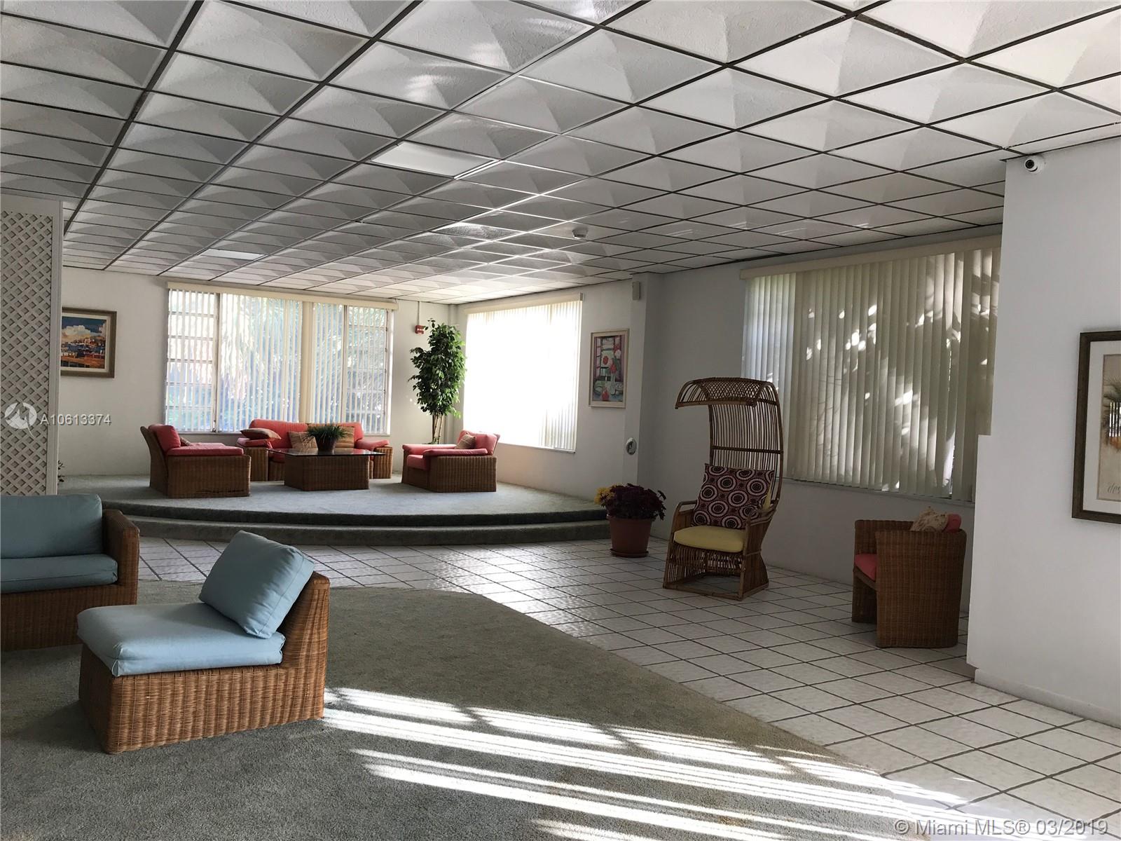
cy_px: 420
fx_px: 907
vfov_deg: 49.7
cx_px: 560
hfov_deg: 63.4
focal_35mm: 28
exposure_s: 1/40
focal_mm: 3.99
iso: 25
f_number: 1.8
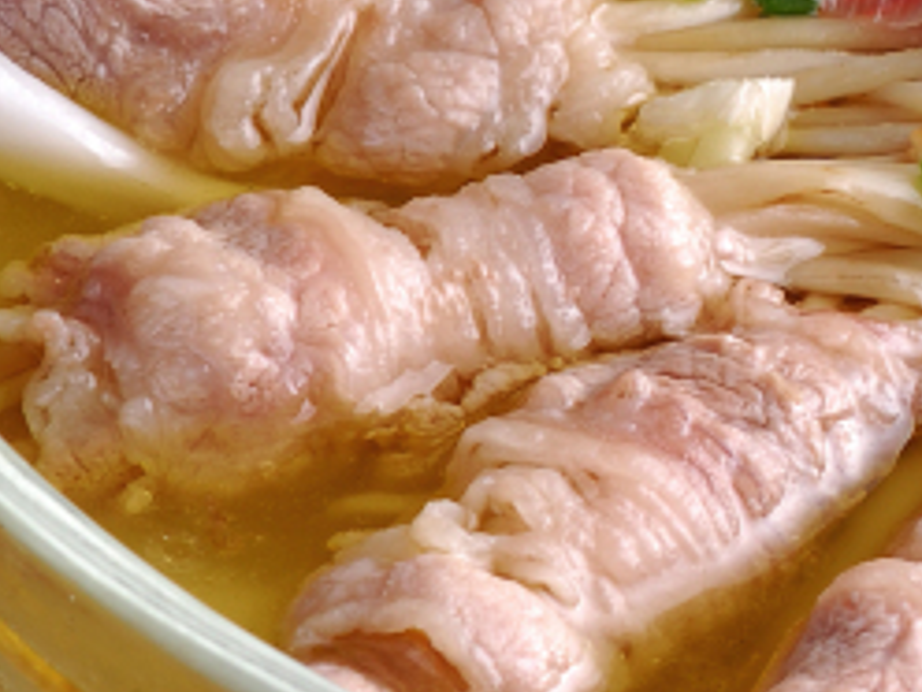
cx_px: 959
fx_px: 9535
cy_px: 296
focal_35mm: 358
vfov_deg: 4.2
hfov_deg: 5.5
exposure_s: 1/160
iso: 100
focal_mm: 60
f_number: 11
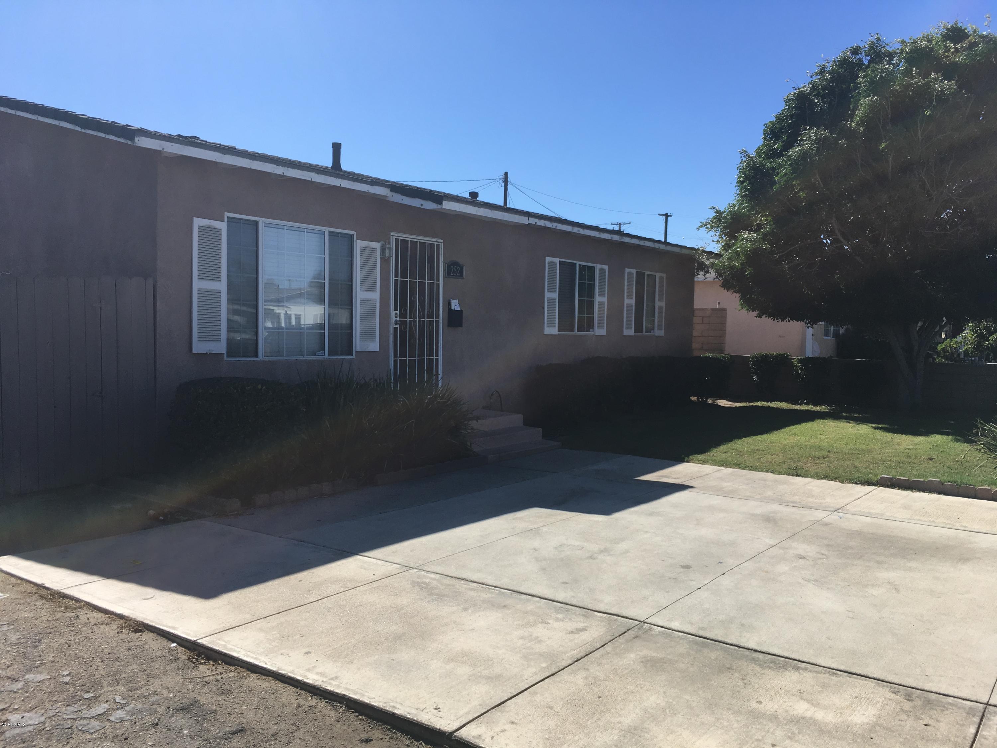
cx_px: 498
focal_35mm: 29
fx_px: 835
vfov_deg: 48.2
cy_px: 374
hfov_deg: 61.7
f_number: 2.2
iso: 25
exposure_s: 1/1603
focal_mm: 4.15
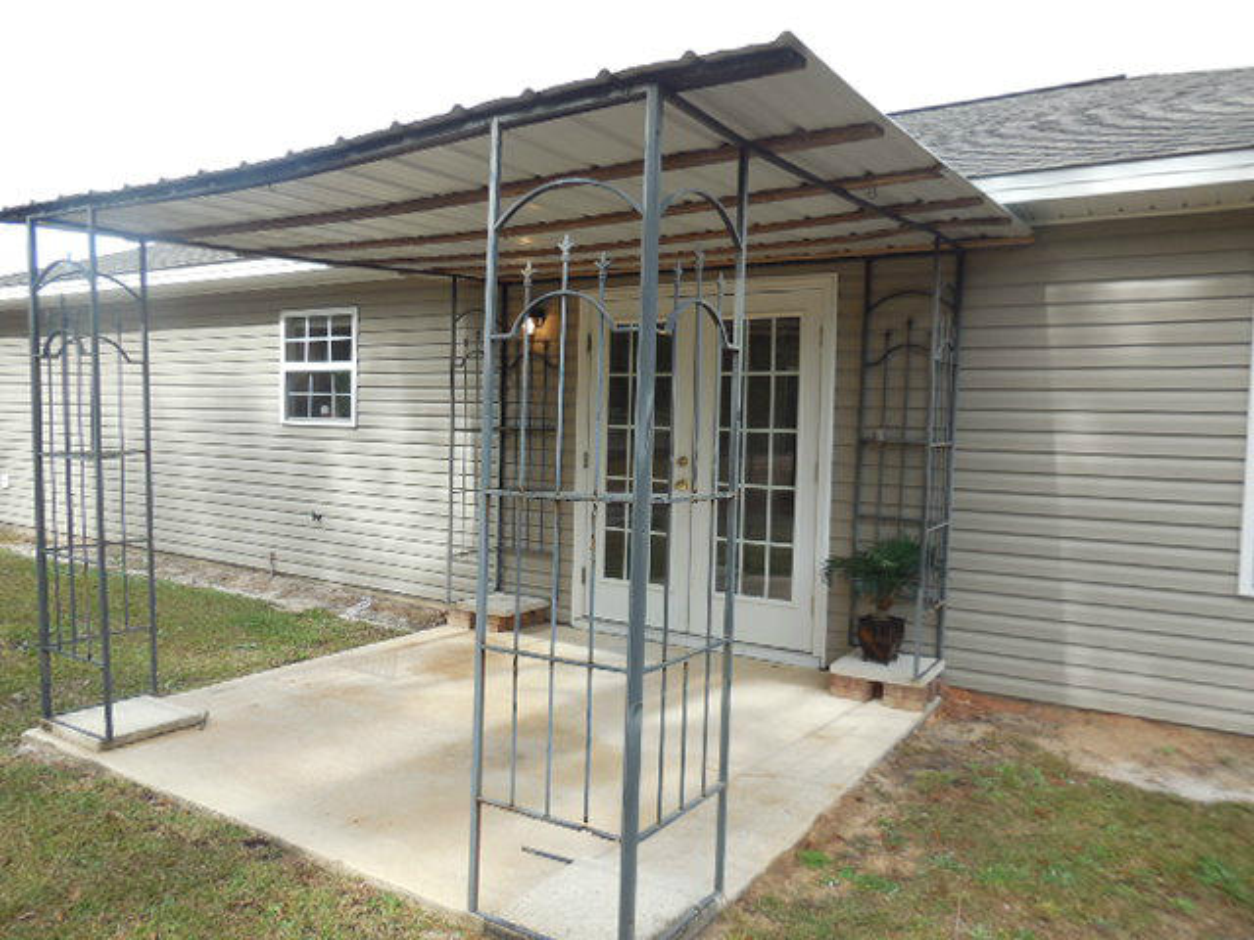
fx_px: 906
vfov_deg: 54.9
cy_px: 470
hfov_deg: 69.4
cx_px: 627
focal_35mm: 25
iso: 125
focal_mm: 4.5
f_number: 3.1
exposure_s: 1/400
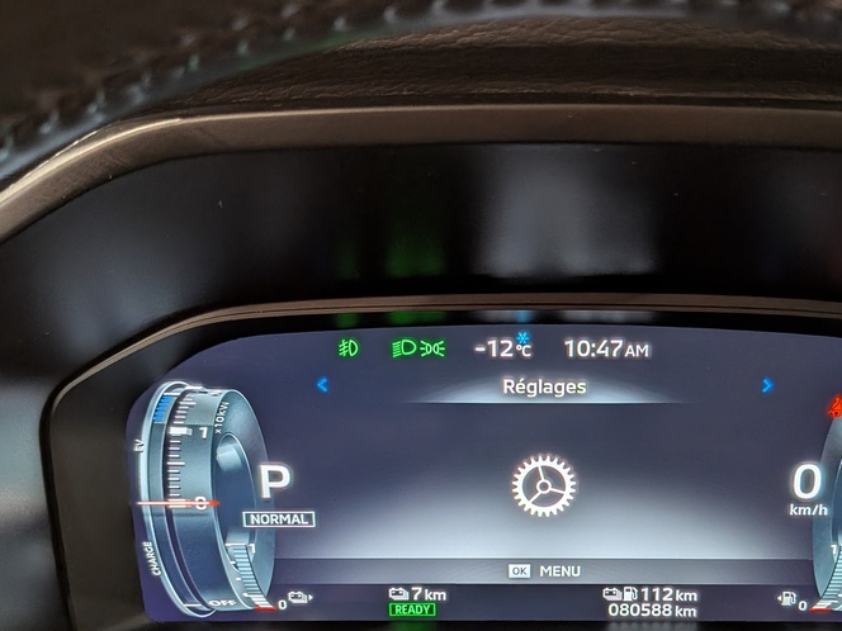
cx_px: 539
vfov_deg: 37.8
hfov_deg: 49.5
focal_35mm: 37
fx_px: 900
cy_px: 469
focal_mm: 4.53
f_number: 1.7
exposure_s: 1/72.8
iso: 32
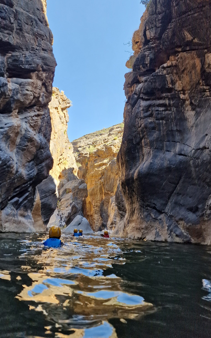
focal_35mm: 25
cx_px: 86
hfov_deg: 49.0
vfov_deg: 72.5
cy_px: 168
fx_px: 230
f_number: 1.8
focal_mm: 6.4
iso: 50
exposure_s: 1/180
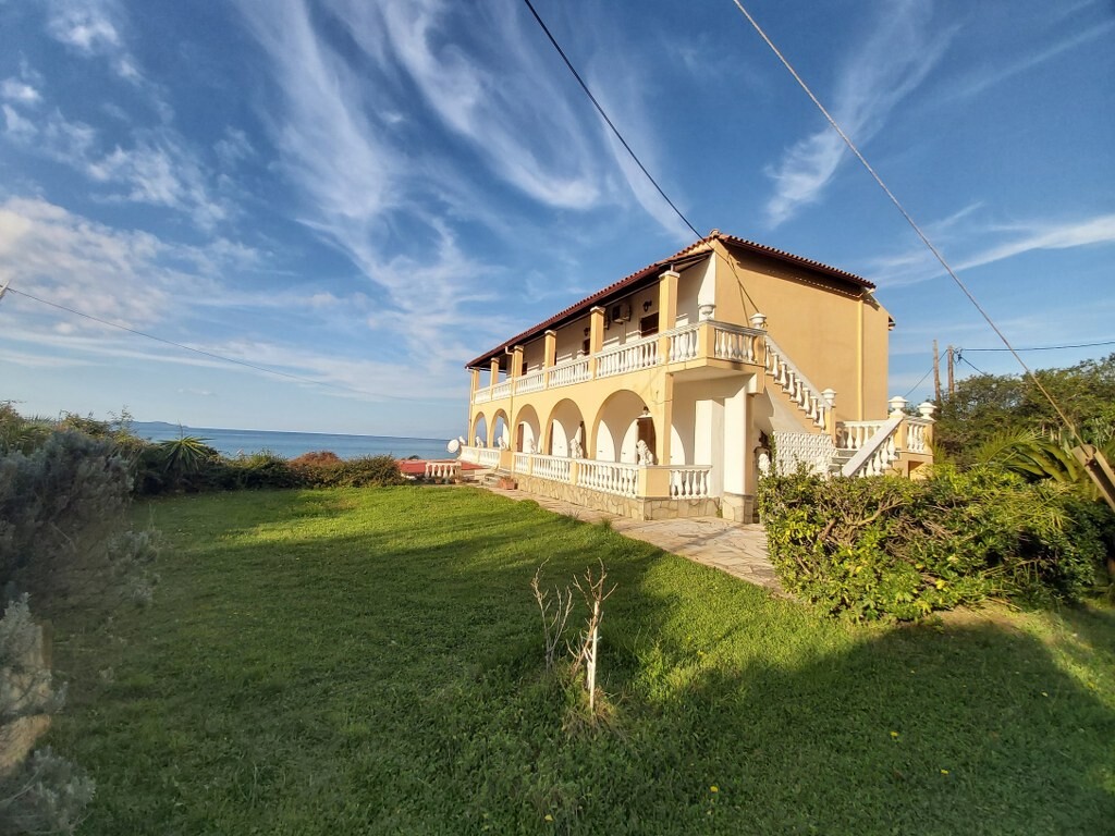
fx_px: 387
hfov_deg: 110.5
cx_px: 558
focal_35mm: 12
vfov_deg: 94.5
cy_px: 418
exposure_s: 1/1195
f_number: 2.2
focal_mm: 1.42
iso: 40
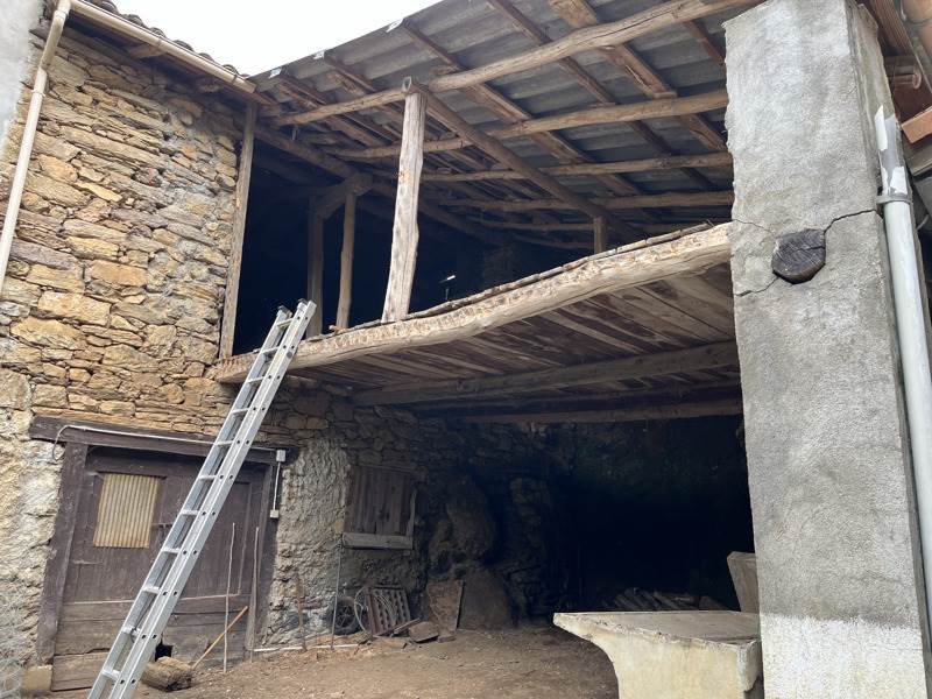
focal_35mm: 26
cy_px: 350
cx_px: 466
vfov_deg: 53.1
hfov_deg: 67.3
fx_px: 700
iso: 40
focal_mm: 5.1
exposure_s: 1/122
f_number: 1.6
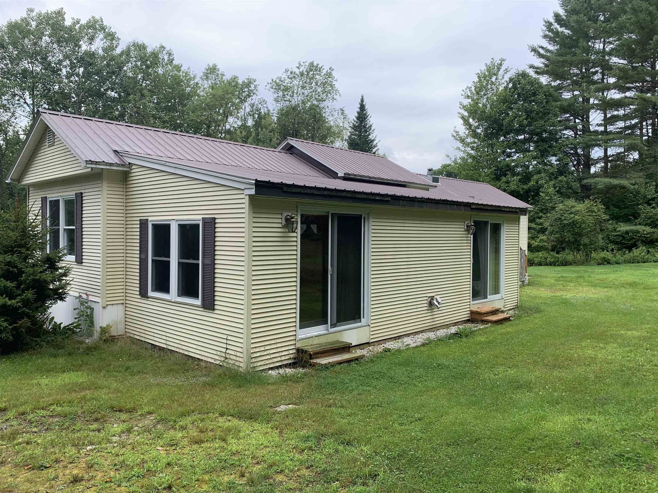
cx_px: 329
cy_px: 246
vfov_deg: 53.1
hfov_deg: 67.3
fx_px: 494
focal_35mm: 26
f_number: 1.8
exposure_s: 1/631
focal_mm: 4.25
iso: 25
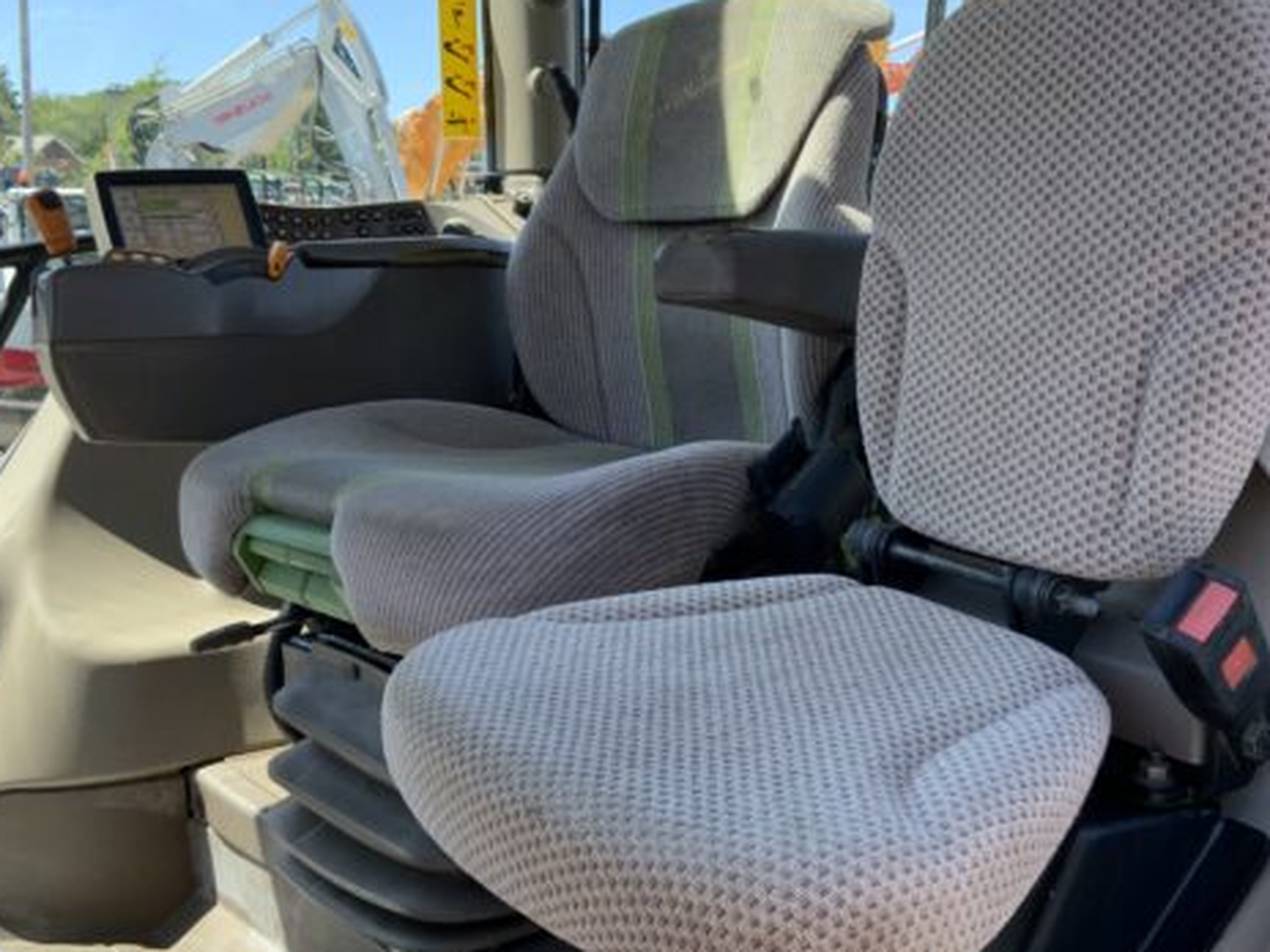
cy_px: 468
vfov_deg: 36.0
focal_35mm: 40
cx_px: 706
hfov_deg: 46.7
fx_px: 1468
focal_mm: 3
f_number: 1.8
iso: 16
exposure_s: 1/294
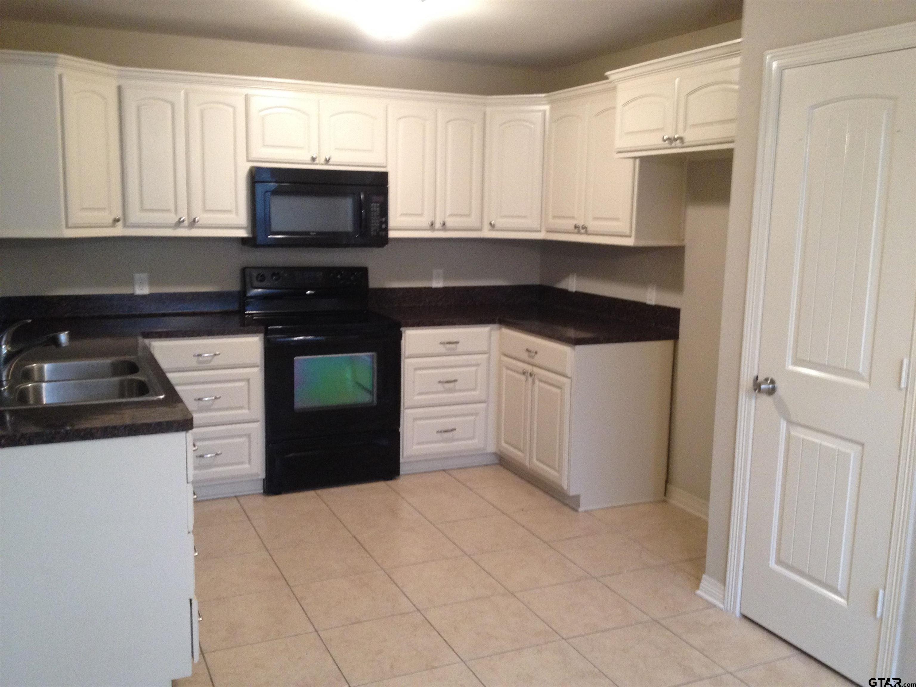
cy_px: 344
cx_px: 458
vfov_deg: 40.7
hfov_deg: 52.6
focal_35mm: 35
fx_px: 926
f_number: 2.4
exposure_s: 1/20
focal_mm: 4.28
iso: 200
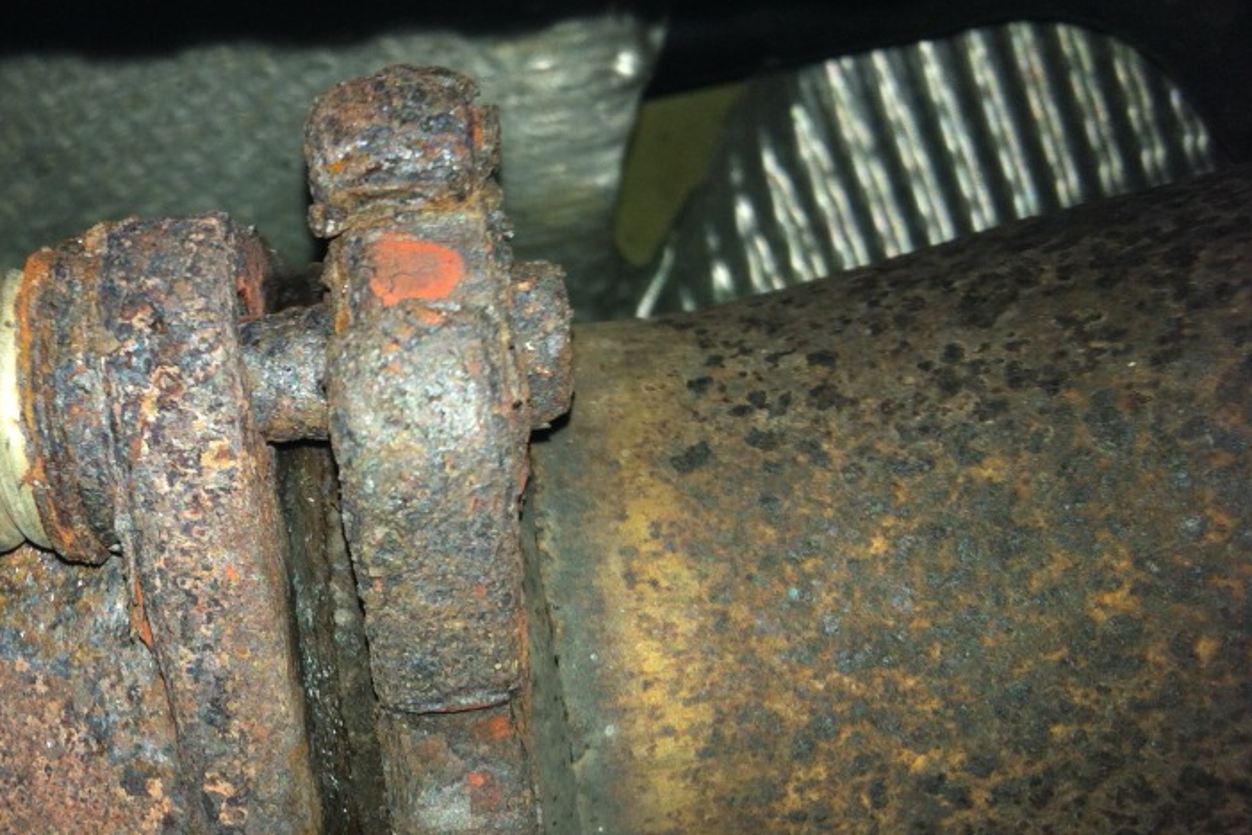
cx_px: 345
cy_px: 530
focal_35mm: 53
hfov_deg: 36.8
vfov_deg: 25.4
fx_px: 1843
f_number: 2.8
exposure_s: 1/47
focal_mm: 3.9
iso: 80
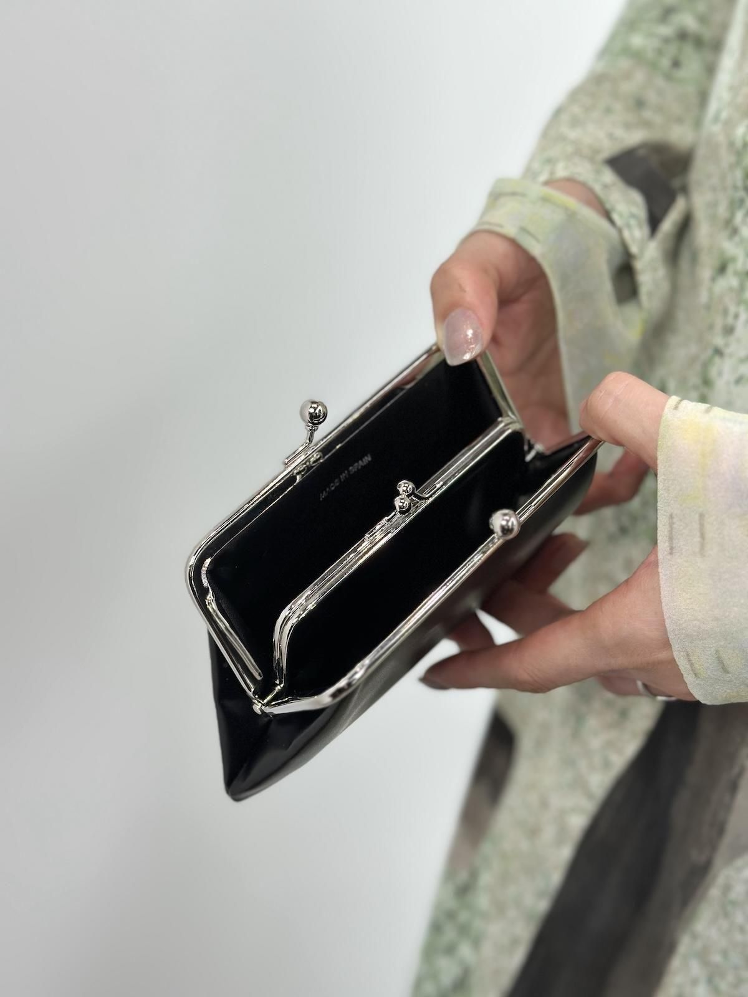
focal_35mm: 48
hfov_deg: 30.3
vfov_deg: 39.7
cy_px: 498
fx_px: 1383
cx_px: 374
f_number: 1.78
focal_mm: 6.86
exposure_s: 1/179
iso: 64
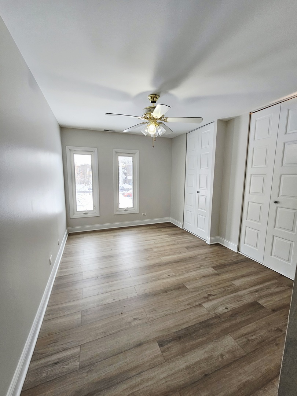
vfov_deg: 106.2
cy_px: 198
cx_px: 148
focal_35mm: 13
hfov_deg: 89.9
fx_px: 149
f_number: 2.2
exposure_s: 1/60.2
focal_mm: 2.2
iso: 100
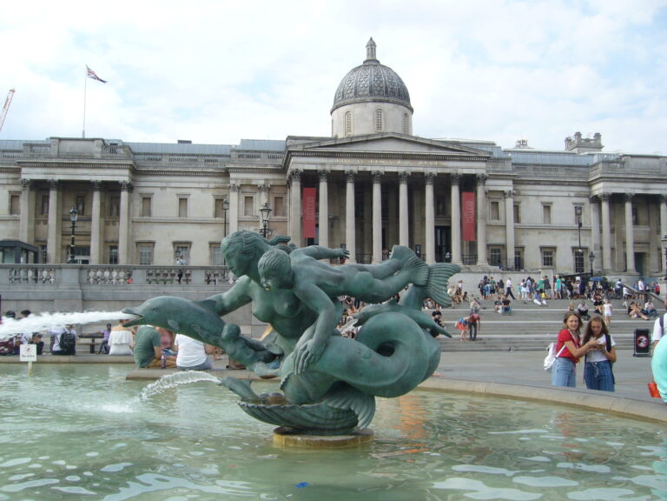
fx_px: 674
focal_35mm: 35
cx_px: 334
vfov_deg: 40.7
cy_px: 250
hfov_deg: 52.6
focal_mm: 5.8
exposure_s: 1/200
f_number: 5.6
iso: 64
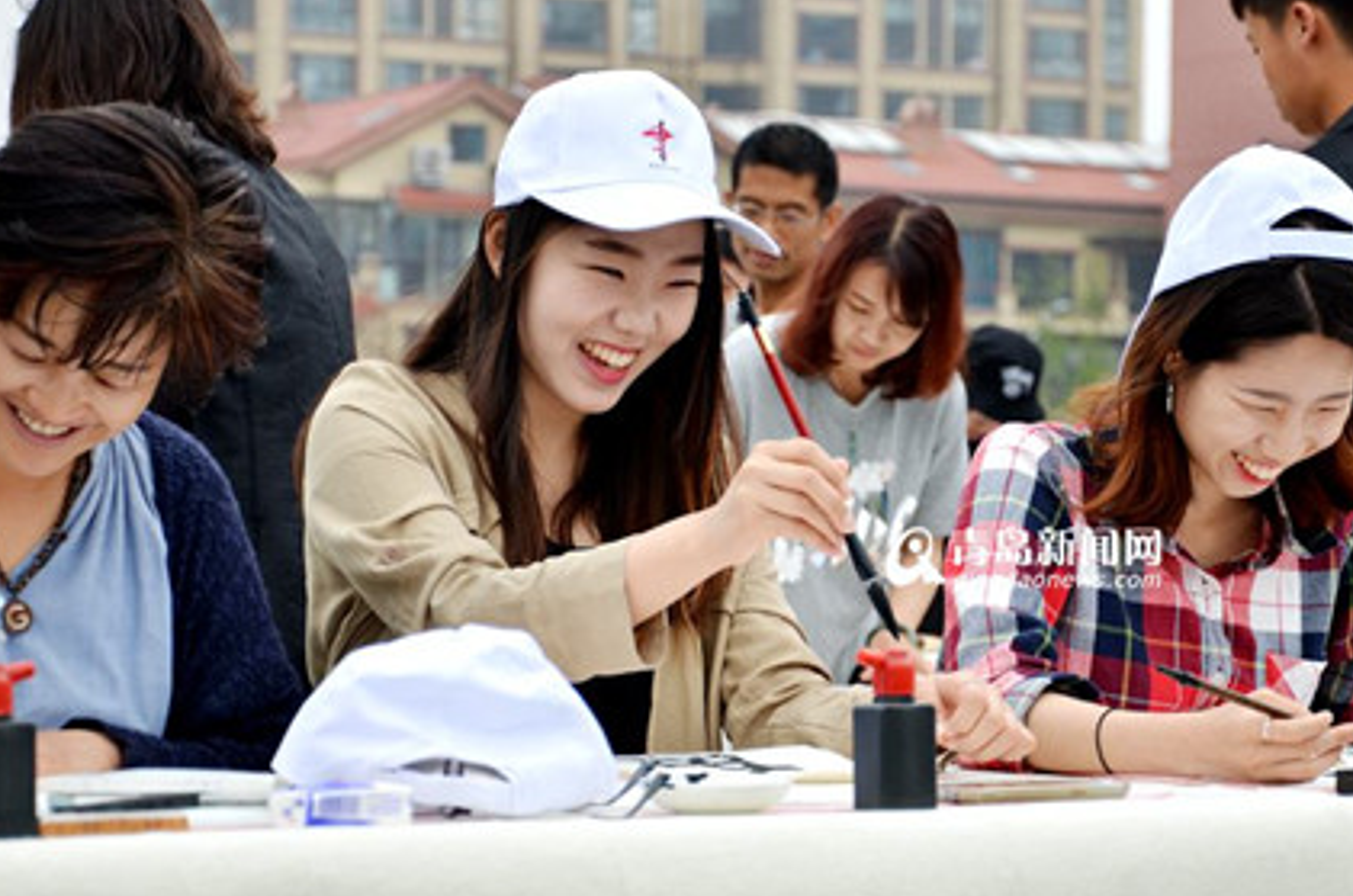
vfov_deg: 10.2
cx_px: 707
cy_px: 467
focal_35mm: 134
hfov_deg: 15.4
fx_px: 5011
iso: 100
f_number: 5.3
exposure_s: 1/320
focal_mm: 75
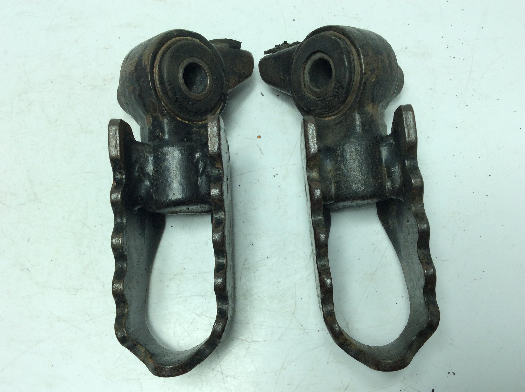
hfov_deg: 56.9
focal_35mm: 32
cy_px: 196
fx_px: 485
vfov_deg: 44.1
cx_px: 262
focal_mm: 3.3
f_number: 2.4
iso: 32
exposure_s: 1/379
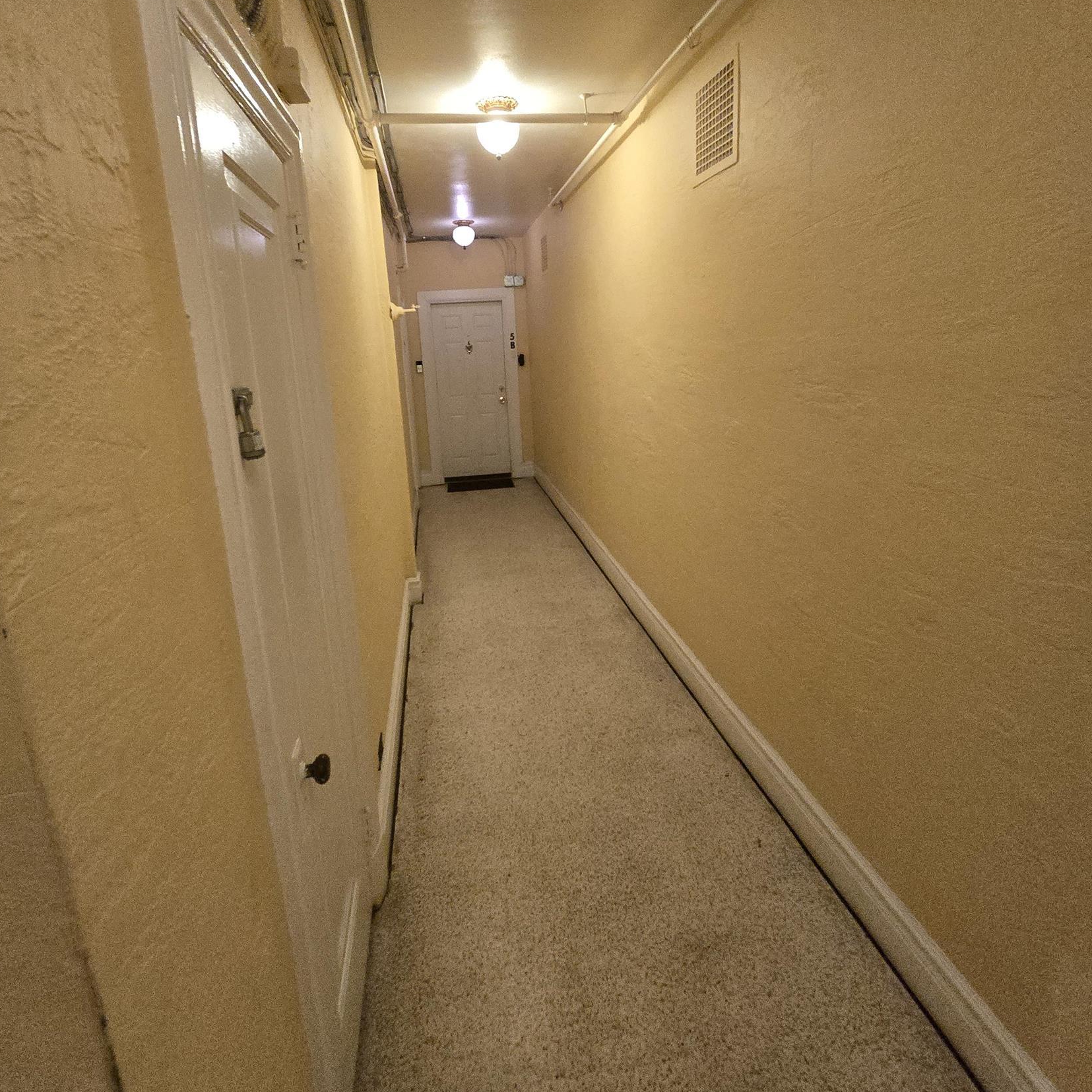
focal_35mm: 16
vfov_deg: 87.0
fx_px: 571
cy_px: 476
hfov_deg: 87.4
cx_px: 530
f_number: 2.2
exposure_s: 1/60
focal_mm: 2.2
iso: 1000
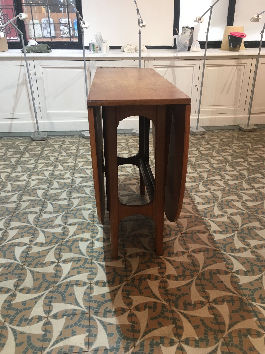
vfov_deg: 60.0
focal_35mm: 30
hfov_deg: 46.8
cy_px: 182
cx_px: 136
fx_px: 306
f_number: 2.2
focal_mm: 4.15
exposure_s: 1/33
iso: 100
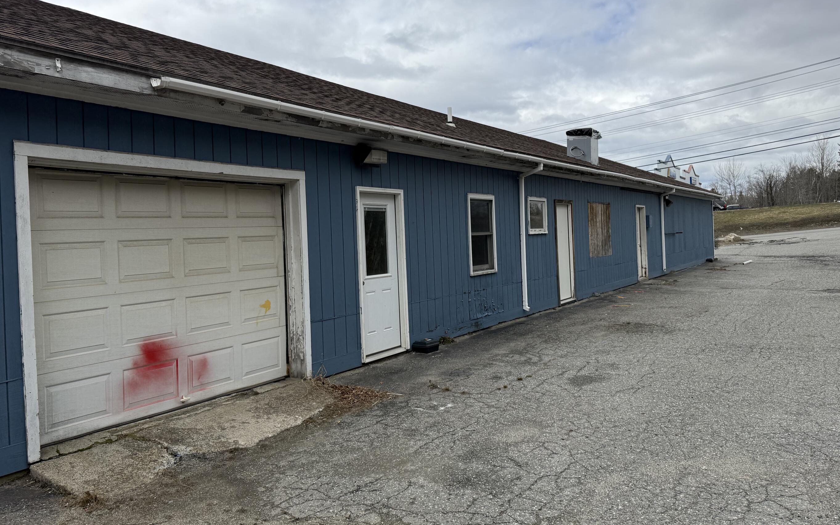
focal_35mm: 28
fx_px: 641
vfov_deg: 44.5
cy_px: 236
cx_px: 398
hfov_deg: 66.4
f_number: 1.78
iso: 80
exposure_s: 1/4673
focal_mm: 6.76
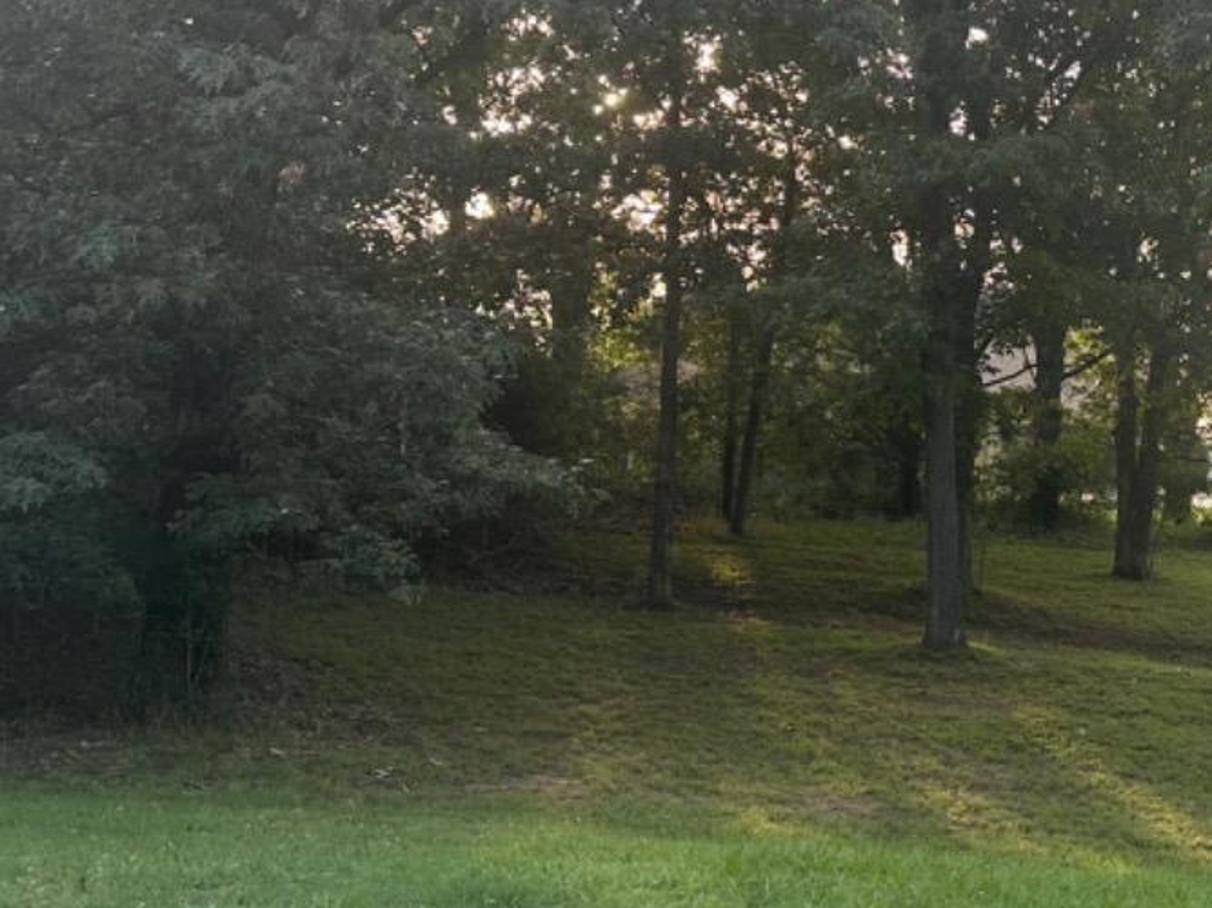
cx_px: 1334
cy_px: 275
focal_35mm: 54
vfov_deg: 26.8
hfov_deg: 31.5
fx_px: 1890
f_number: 1.78
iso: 80
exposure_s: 1/309
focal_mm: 6.86
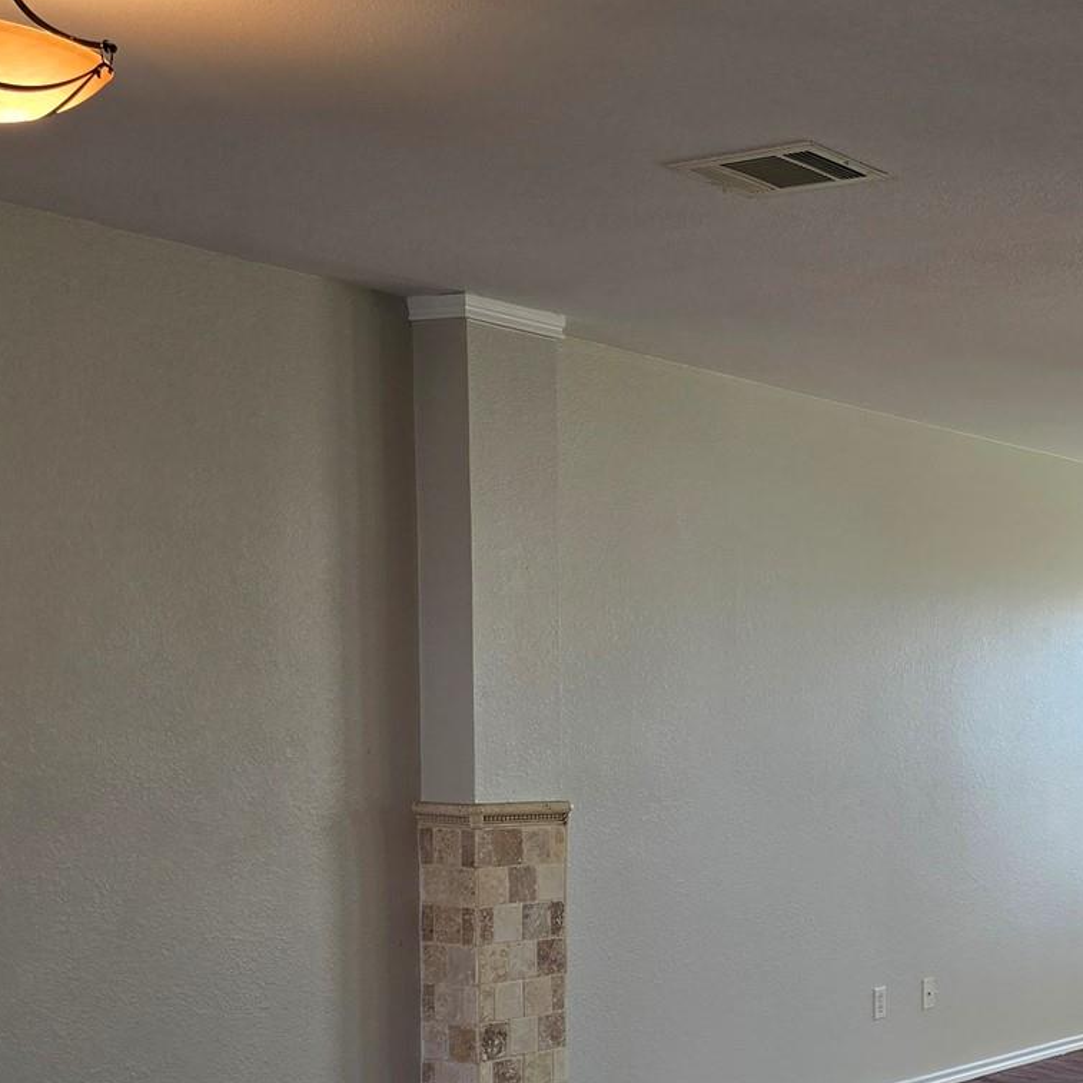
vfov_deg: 30.1
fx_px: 1947
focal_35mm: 55
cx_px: 1066
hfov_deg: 29.2
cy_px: 926
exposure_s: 1/120
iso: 64
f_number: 1.7
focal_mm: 6.3
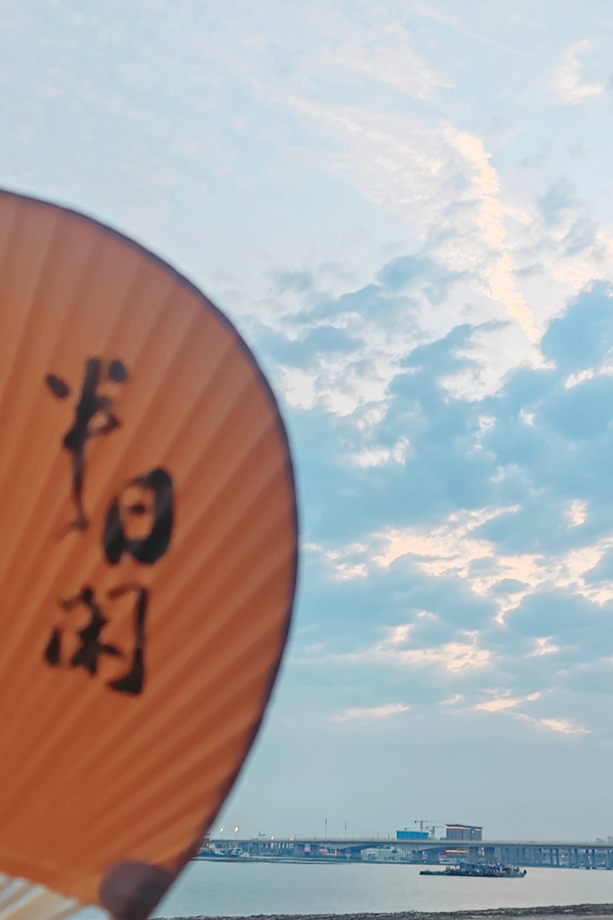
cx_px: 298
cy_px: 460
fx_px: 1200
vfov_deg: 41.9
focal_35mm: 47
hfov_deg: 28.6
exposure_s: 1/100
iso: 160
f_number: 1.8
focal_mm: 6.14
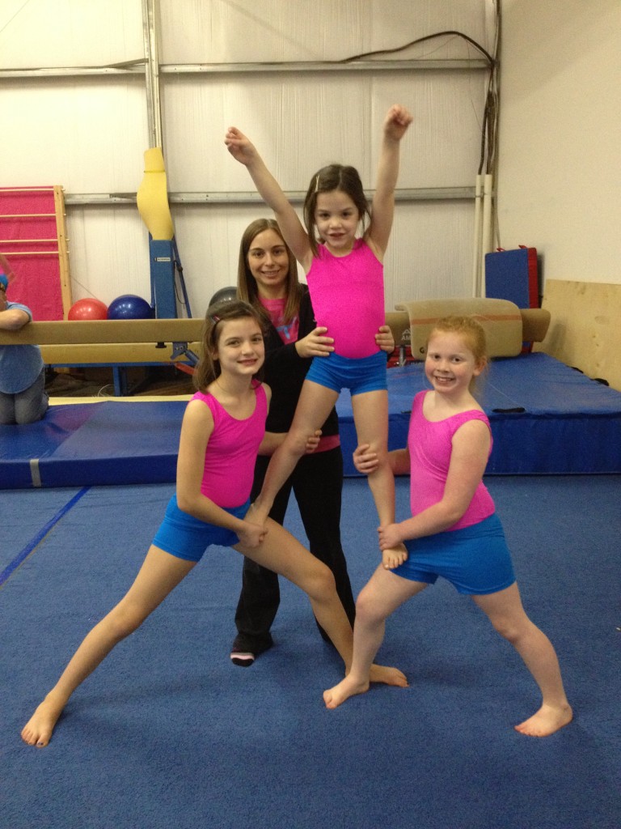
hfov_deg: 40.7
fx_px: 837
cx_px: 310
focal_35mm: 35
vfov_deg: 52.6
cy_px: 414
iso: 400
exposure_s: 1/20
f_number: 2.4
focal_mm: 4.28
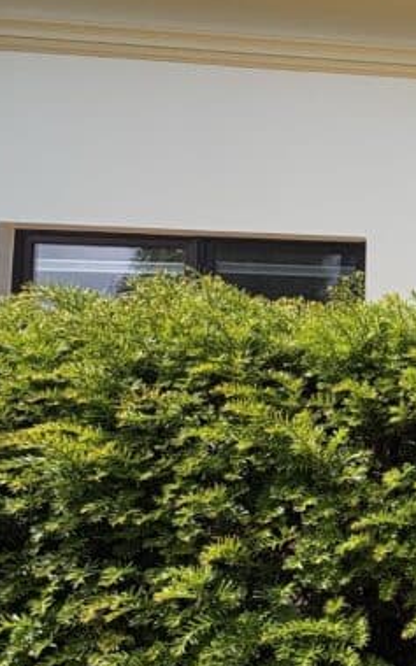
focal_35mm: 40
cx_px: 604
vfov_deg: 49.2
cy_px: 370
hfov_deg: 25.2
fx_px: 727
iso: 40
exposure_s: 1/849
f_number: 2.2
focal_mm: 2.22
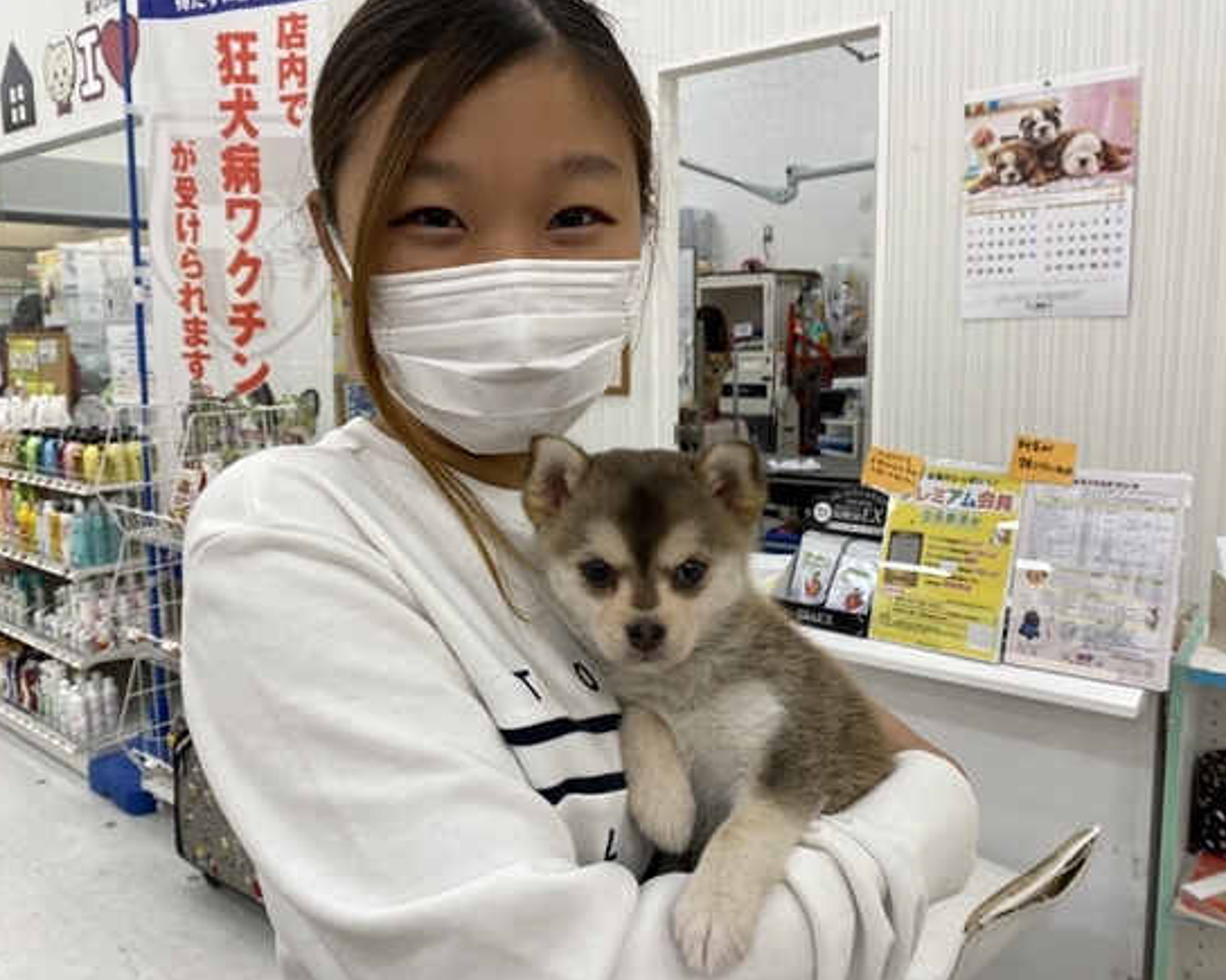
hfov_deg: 62.2
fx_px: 1016
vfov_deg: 51.5
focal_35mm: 28
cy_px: 482
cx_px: 595
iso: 80
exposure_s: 1/120
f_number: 1.8
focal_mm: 4.25
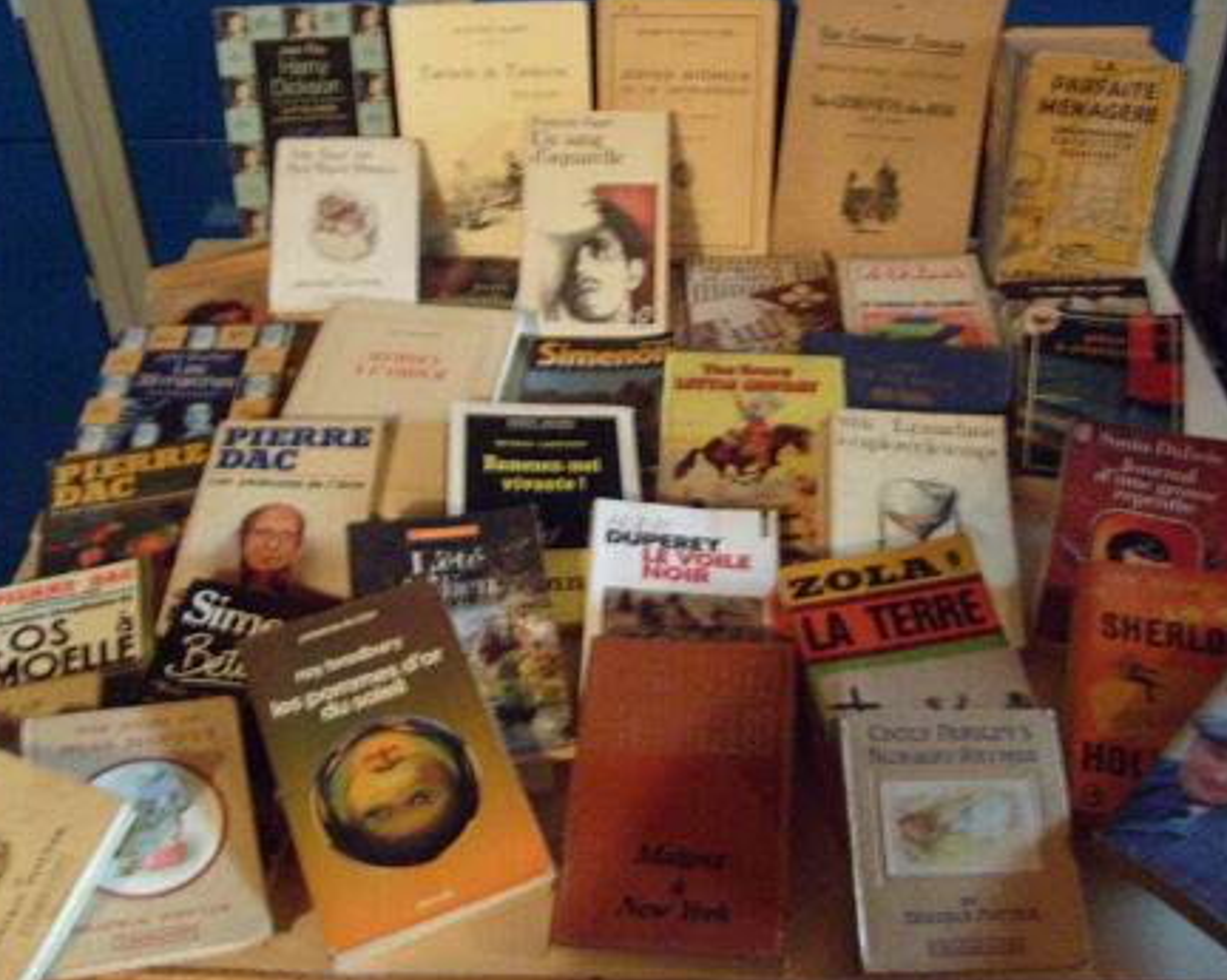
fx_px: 1379
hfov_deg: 48.0
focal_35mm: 38
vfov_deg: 39.1
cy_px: 480
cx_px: 642
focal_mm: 5.8
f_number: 2.8
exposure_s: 1/6
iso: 400
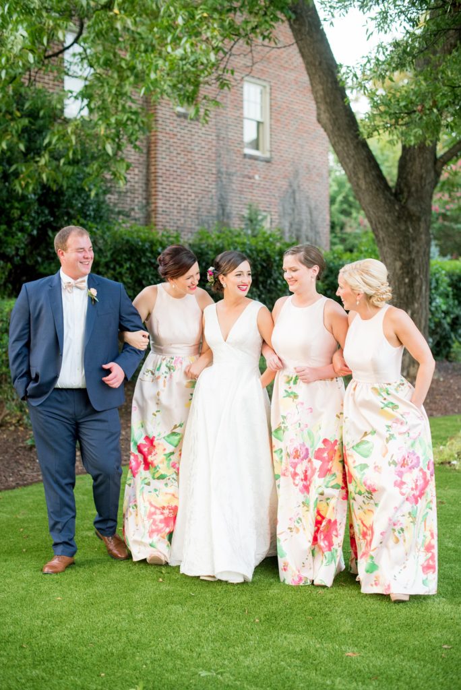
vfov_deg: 39.6
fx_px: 959
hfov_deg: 27.0
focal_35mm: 50
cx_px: 230
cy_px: 345
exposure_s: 1/160
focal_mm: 50
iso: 1000
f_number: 2.8
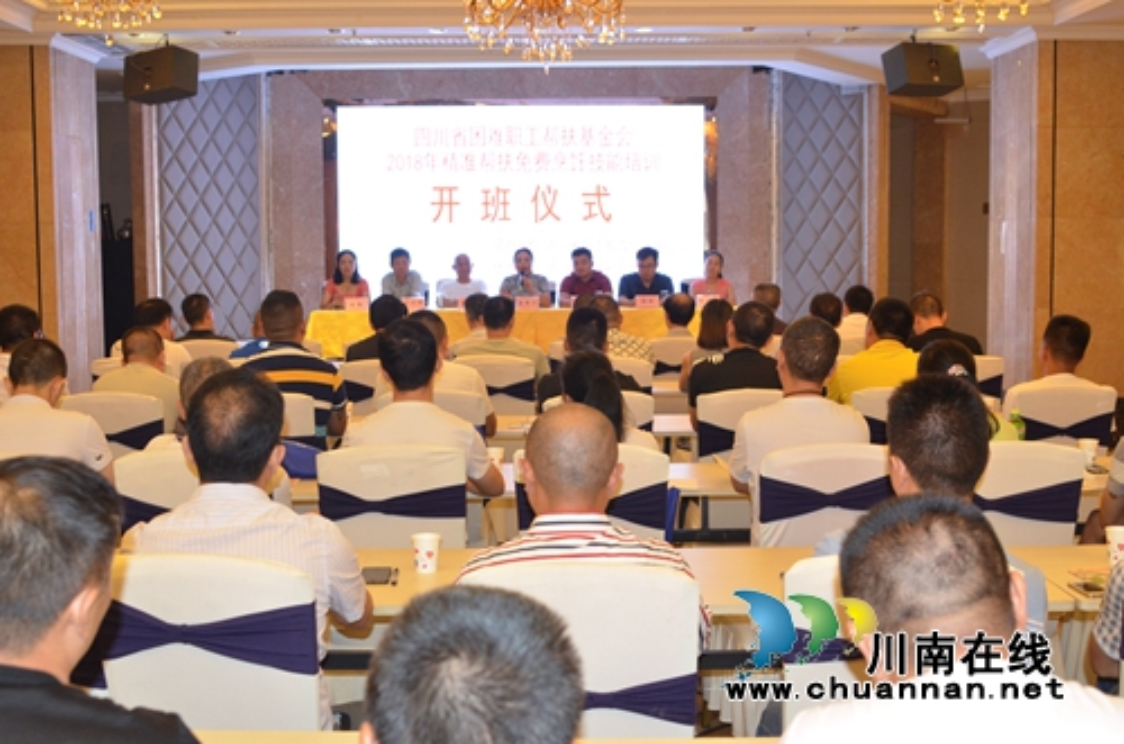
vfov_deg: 27.9
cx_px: 562
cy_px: 372
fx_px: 1495
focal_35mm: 48
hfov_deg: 41.2
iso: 1250
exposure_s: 1/90
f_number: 5.6
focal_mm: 32
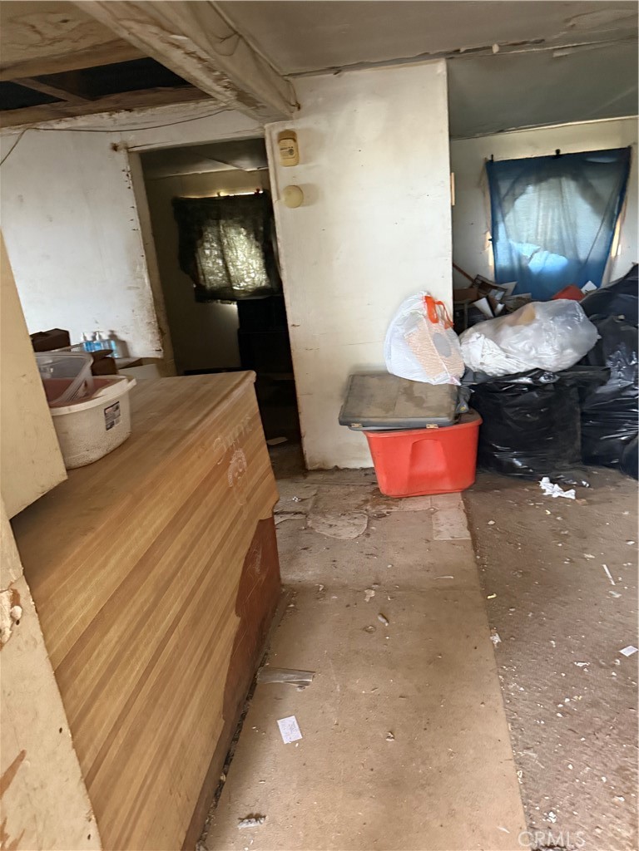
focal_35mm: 24
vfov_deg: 71.6
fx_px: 591
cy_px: 426
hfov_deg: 56.8
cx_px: 320
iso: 800
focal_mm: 6.76
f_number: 1.78
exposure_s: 1/48
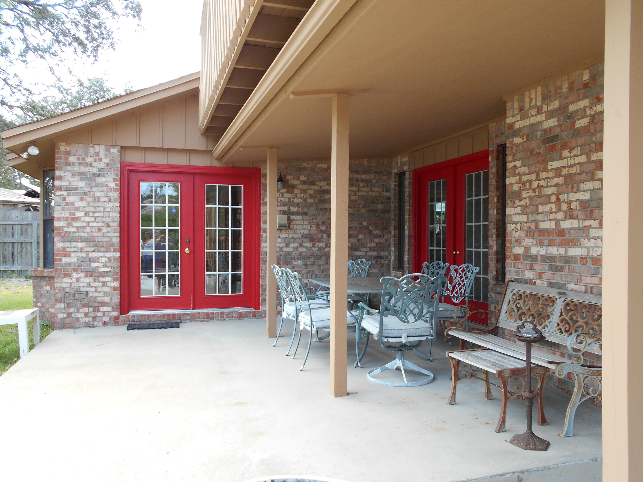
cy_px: 241
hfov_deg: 67.3
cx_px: 322
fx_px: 483
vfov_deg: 53.1
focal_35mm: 26
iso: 80
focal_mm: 4.6
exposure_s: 1/80
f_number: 3.2
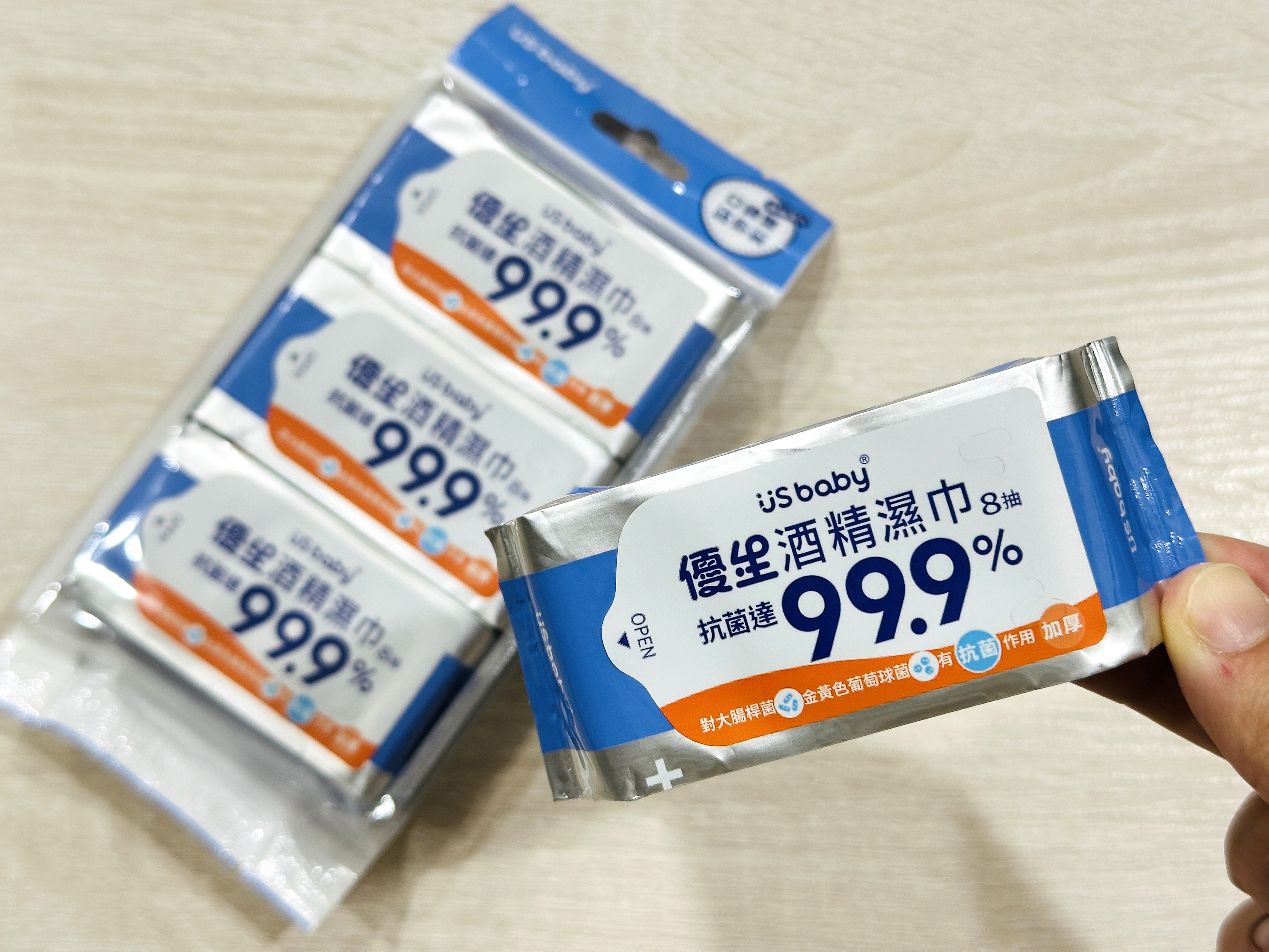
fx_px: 1760
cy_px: 476
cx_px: 634
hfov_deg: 39.7
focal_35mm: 48
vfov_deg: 30.3
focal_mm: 6.86
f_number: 1.78
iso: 80
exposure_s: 1/60
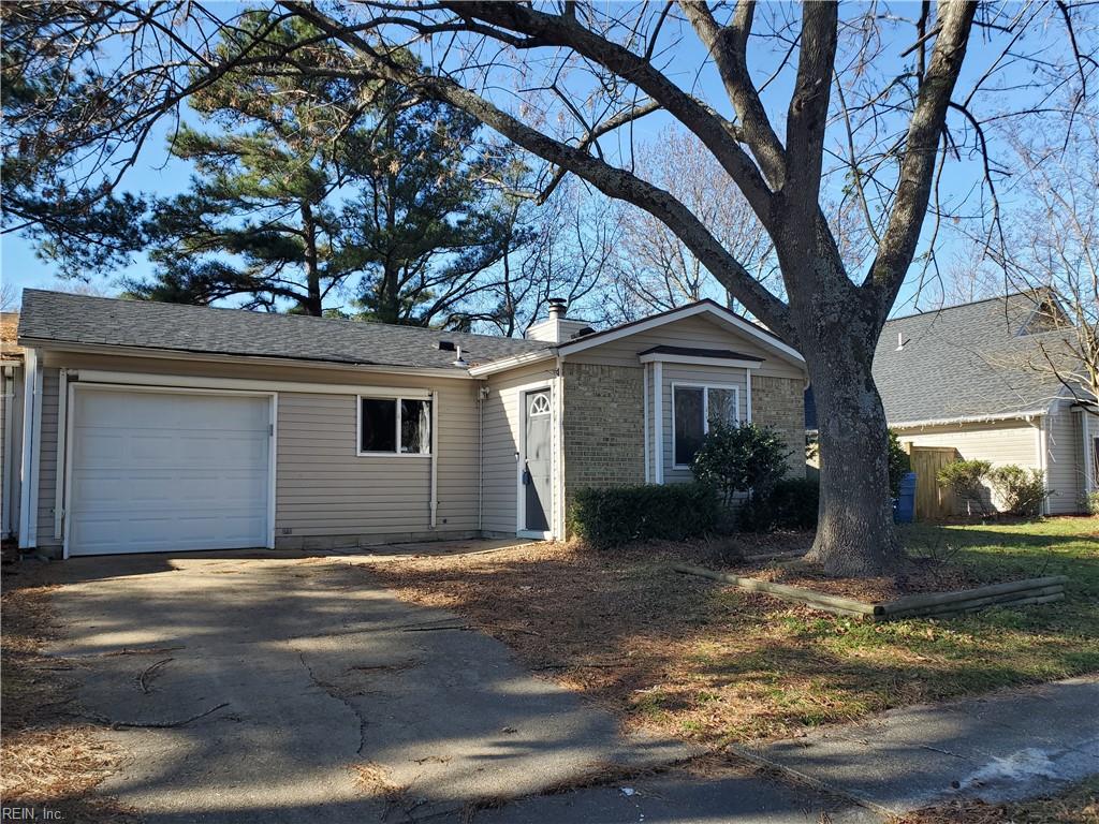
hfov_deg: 67.3
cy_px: 412
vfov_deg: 53.1
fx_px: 825
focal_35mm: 26
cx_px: 550
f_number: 2.4
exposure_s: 1/515
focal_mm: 4.3
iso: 50
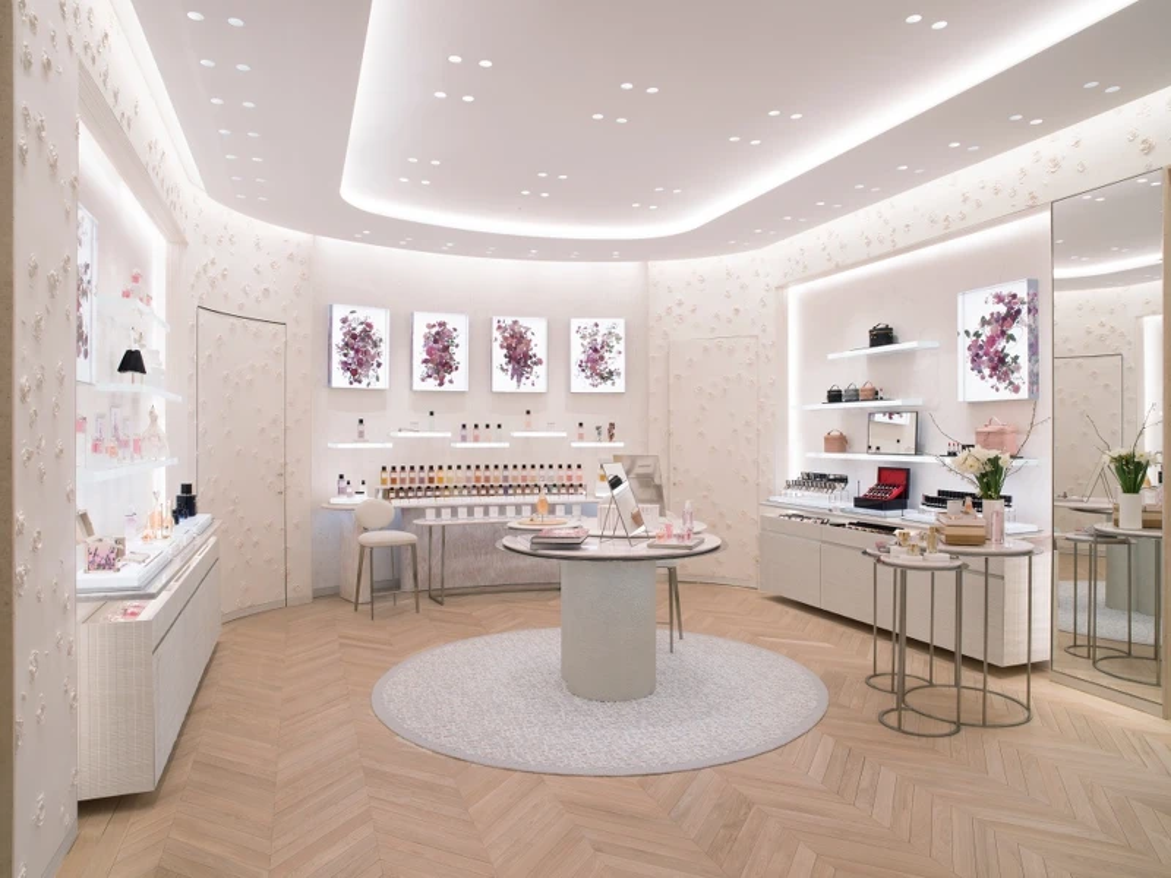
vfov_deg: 61.1
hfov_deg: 76.4
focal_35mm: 22
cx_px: 586
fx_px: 744
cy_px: 439
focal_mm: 28
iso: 100
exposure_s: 1/6
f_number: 14
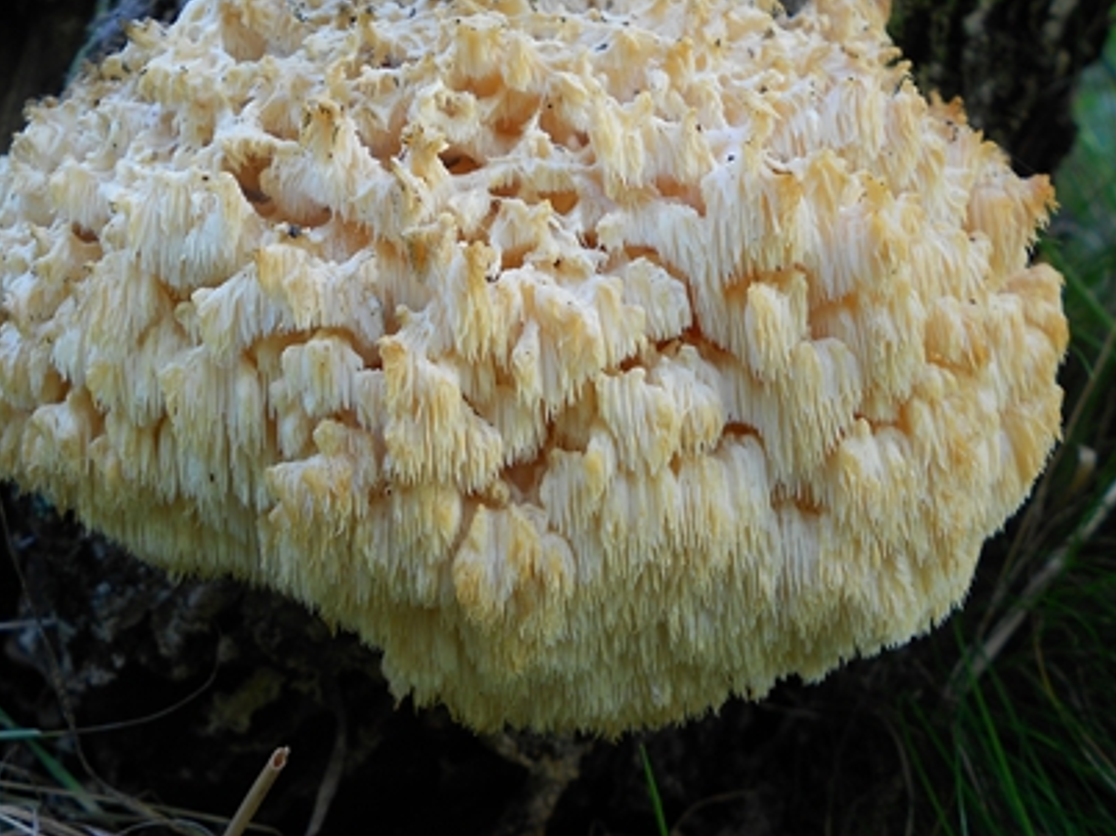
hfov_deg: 50.9
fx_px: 1160
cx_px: 429
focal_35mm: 36
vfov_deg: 39.6
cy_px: 367
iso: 80
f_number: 3.4
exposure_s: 1/30
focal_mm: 5.1
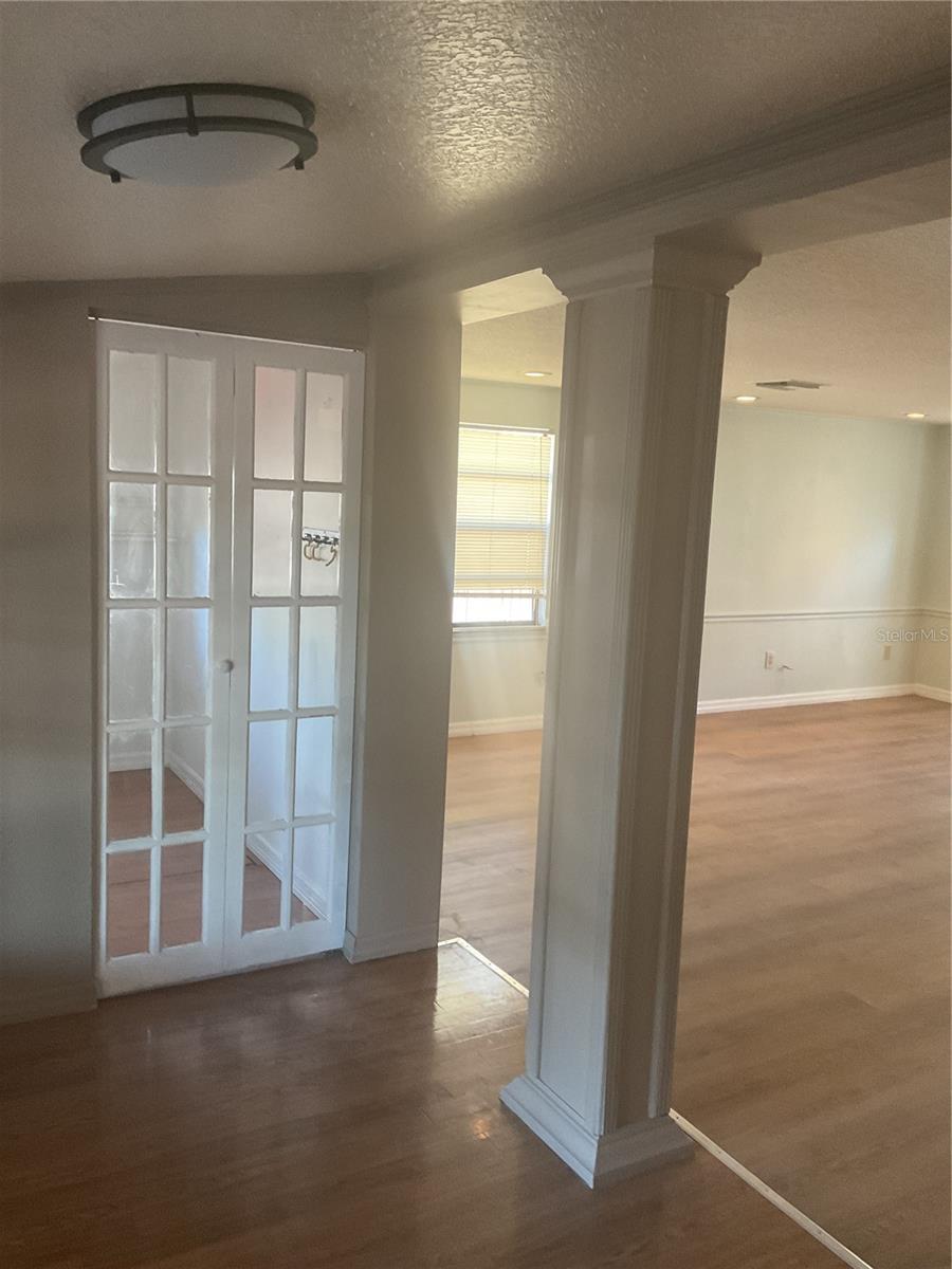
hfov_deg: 48.2
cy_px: 634
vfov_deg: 61.7
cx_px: 476
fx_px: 1063
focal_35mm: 29
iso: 200
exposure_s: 1/60
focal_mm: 3
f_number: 1.8
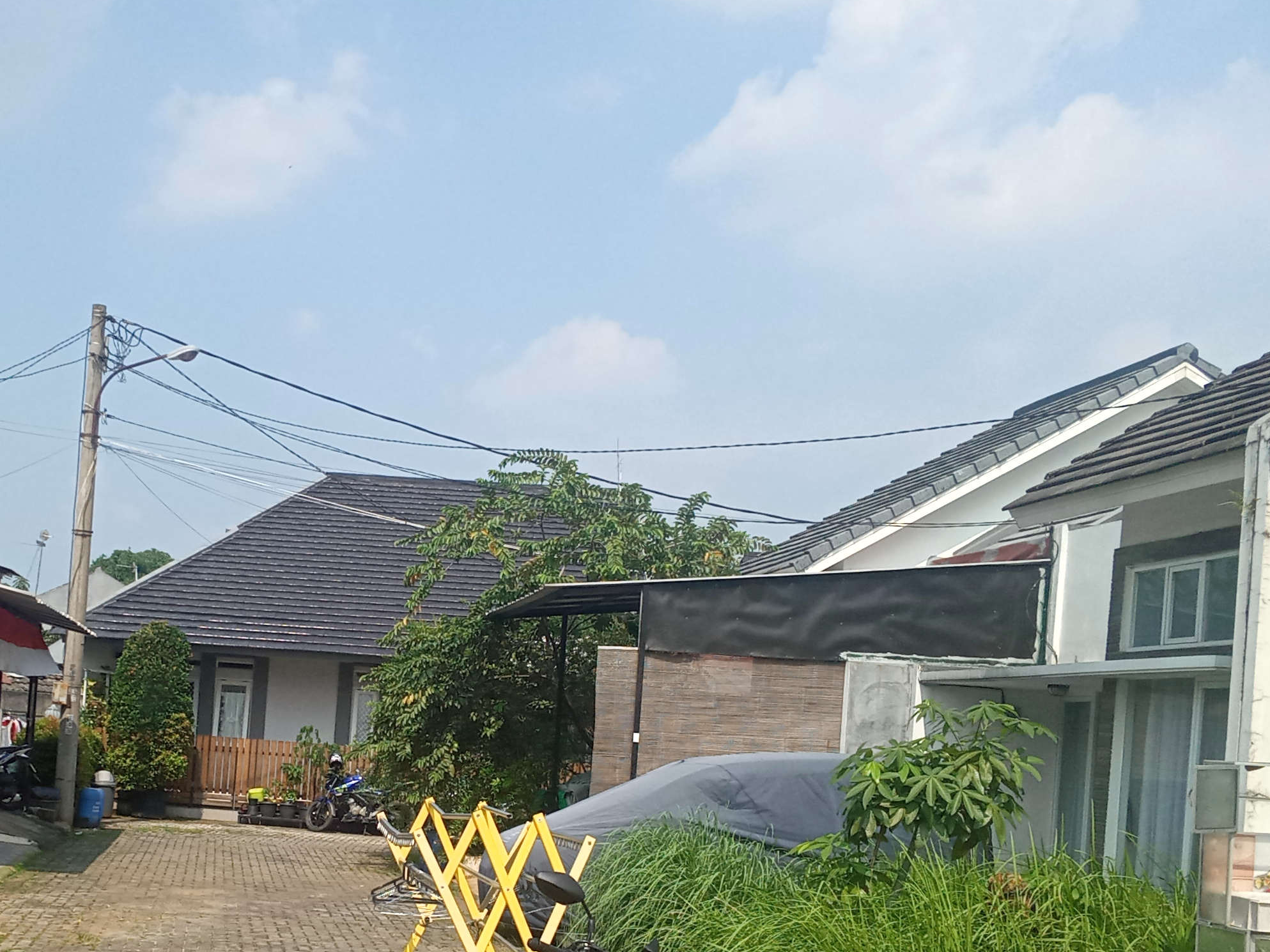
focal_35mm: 46
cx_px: 353
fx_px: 1688
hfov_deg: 40.3
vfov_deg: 30.8
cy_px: 742
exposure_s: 1/2165
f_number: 2.2
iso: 117
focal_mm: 3.73
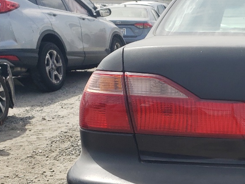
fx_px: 516
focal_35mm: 73
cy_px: 160
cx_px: 312
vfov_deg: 19.8
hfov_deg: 23.8
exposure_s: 1/2500
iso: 50
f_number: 1.5
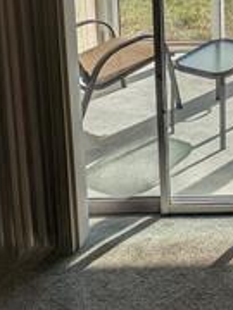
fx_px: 359
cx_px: 370
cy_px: -91
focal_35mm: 40
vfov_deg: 33.9
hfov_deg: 25.0
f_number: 1.95
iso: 41
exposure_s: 1/1773
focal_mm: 2.23
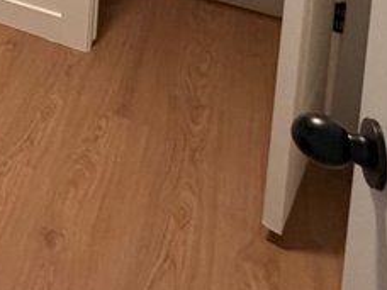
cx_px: -324
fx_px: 704
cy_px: -287
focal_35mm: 63
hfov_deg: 20.6
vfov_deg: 17.2
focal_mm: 2.22
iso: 250
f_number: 2.2
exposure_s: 1/60
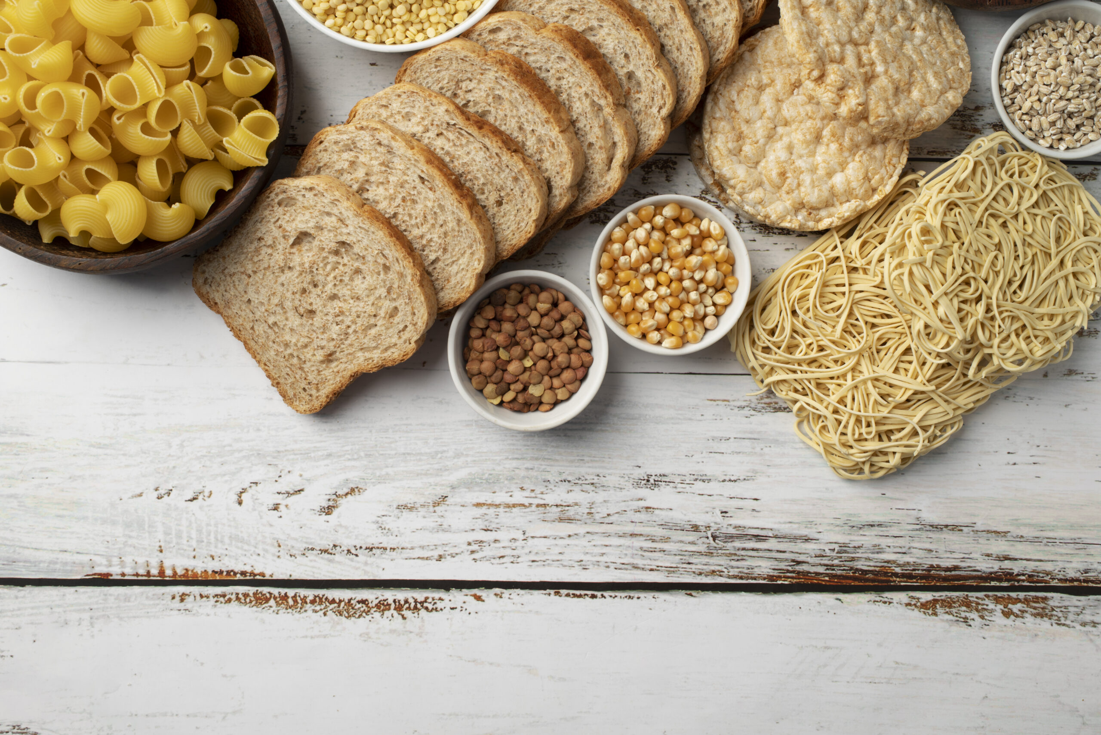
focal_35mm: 50
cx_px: 550
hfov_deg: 39.6
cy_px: 368
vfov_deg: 27.0
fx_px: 1530
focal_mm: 50
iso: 100
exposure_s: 1/100
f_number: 6.3
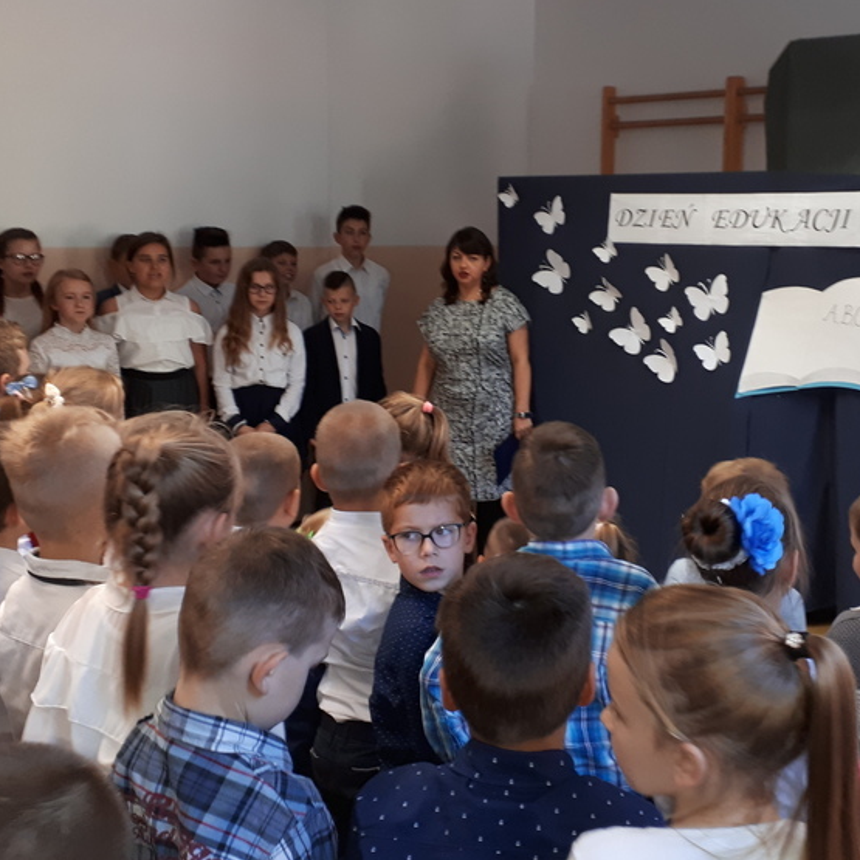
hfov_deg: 38.1
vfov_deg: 38.3
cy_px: 392
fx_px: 1237
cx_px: 539
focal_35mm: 44
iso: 125
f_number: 1.9
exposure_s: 1/33
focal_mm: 3.6
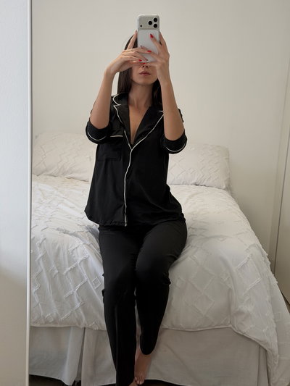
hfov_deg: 30.3
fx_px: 536
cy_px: 193
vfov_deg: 39.6
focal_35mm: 48
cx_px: 145
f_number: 1.78
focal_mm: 6.76
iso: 80
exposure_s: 1/121
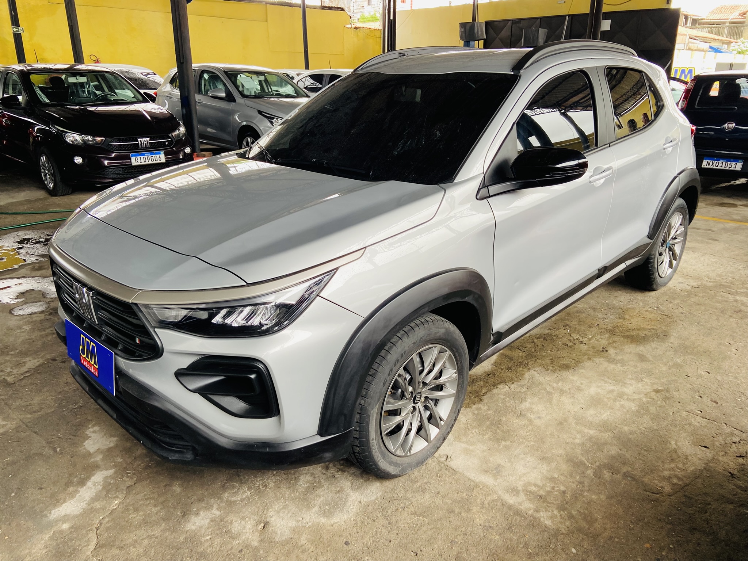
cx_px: 374
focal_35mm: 26
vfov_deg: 53.1
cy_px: 280
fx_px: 562
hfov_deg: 67.3
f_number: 1.8
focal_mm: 4.25
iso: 64
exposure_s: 1/121
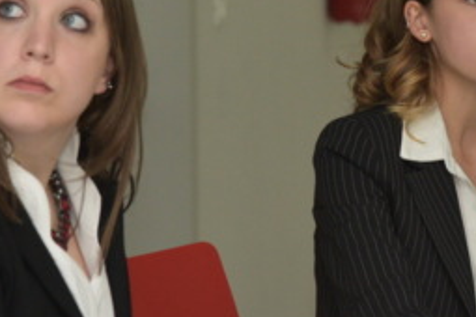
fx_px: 4231
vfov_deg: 4.3
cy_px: 102
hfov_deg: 6.4
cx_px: 500
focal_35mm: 320
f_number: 5.6
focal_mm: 120
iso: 2000
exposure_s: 1/200
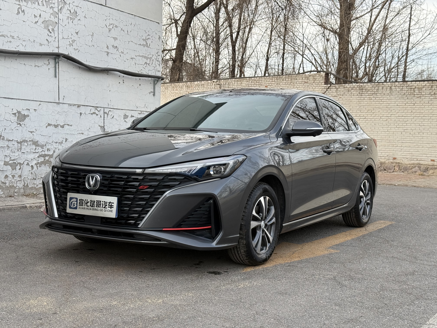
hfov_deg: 39.7
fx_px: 606
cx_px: 218
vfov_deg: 30.3
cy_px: 164
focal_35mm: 48
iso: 64
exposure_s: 1/254
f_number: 1.78
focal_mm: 6.76
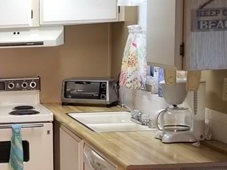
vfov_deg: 18.1
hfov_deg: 22.2
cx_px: -48
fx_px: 531
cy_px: 119
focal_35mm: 81
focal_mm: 4.25
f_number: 1.7
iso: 80
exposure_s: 1/60
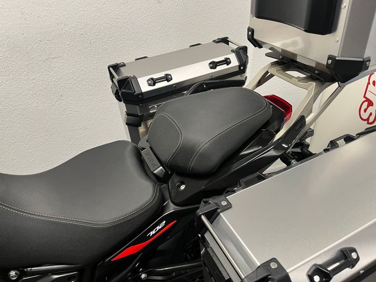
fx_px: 282
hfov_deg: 67.3
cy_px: 141
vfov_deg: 53.1
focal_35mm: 26
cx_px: 188
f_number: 1.6
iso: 100
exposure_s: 1/50
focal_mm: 5.1
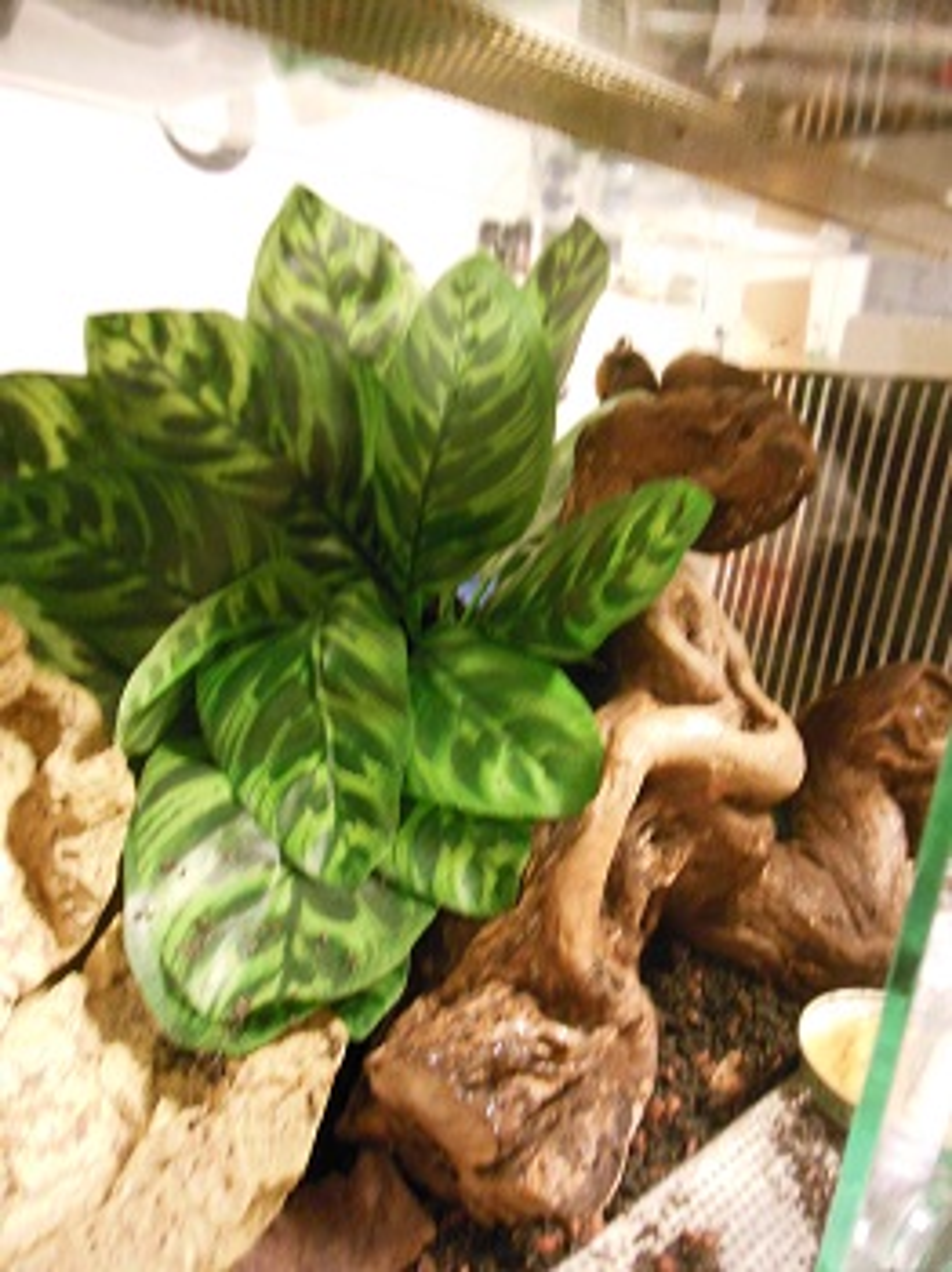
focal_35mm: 25
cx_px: 476
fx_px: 918
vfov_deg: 69.4
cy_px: 636
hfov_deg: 54.8
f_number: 3.2
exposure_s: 1/3
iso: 800
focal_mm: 4.5
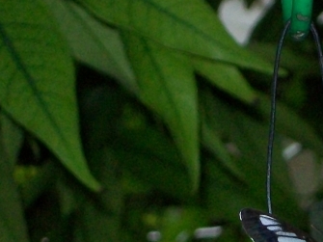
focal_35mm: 330
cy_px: 320
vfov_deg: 4.5
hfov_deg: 6.0
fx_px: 3078
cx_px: 363
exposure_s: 1/125
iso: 160
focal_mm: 18
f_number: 4.8
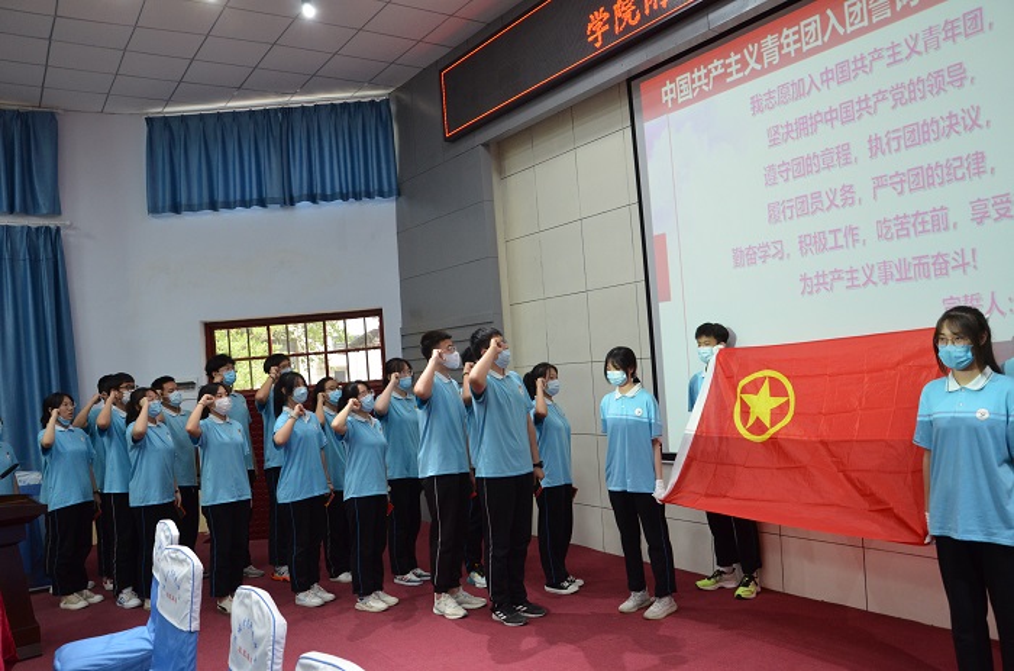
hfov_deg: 67.5
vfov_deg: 47.7
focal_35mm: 27
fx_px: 759
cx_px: 507
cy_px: 336
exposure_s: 1/90
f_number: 4.8
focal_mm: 18
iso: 1000
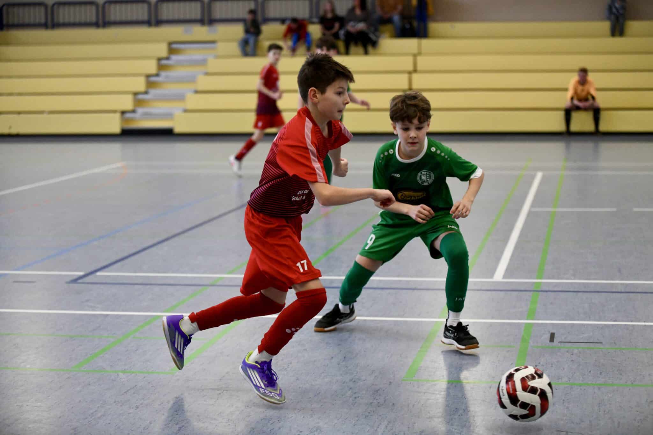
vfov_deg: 17.5
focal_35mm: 78
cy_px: 218
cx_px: 326
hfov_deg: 26.0
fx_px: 1415
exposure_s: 1/1250
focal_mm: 78
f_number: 2.8
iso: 5000
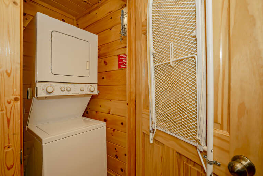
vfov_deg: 73.7
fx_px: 117
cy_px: 88
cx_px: 132
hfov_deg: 96.7
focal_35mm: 16
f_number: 7.1
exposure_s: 1/200
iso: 1600
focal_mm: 16
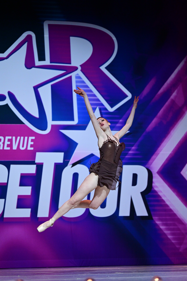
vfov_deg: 28.8
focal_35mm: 70
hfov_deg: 19.5
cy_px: 140
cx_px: 94
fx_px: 545
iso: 2500
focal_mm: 70
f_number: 2.8
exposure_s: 1/1000
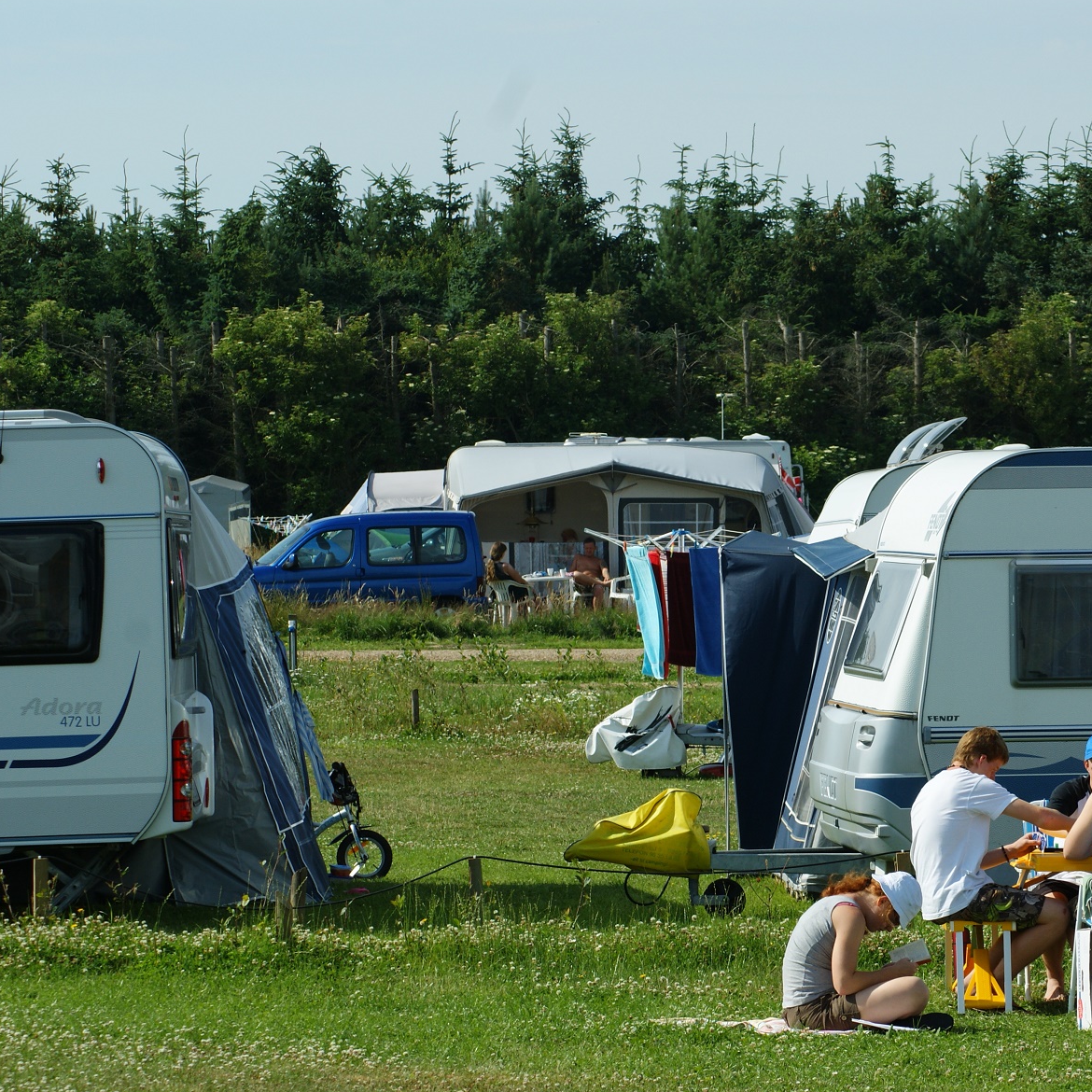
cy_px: 616
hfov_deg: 8.9
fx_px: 6995
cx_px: 885
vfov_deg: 8.9
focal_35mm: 196
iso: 100
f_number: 9
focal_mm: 90
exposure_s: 1/250
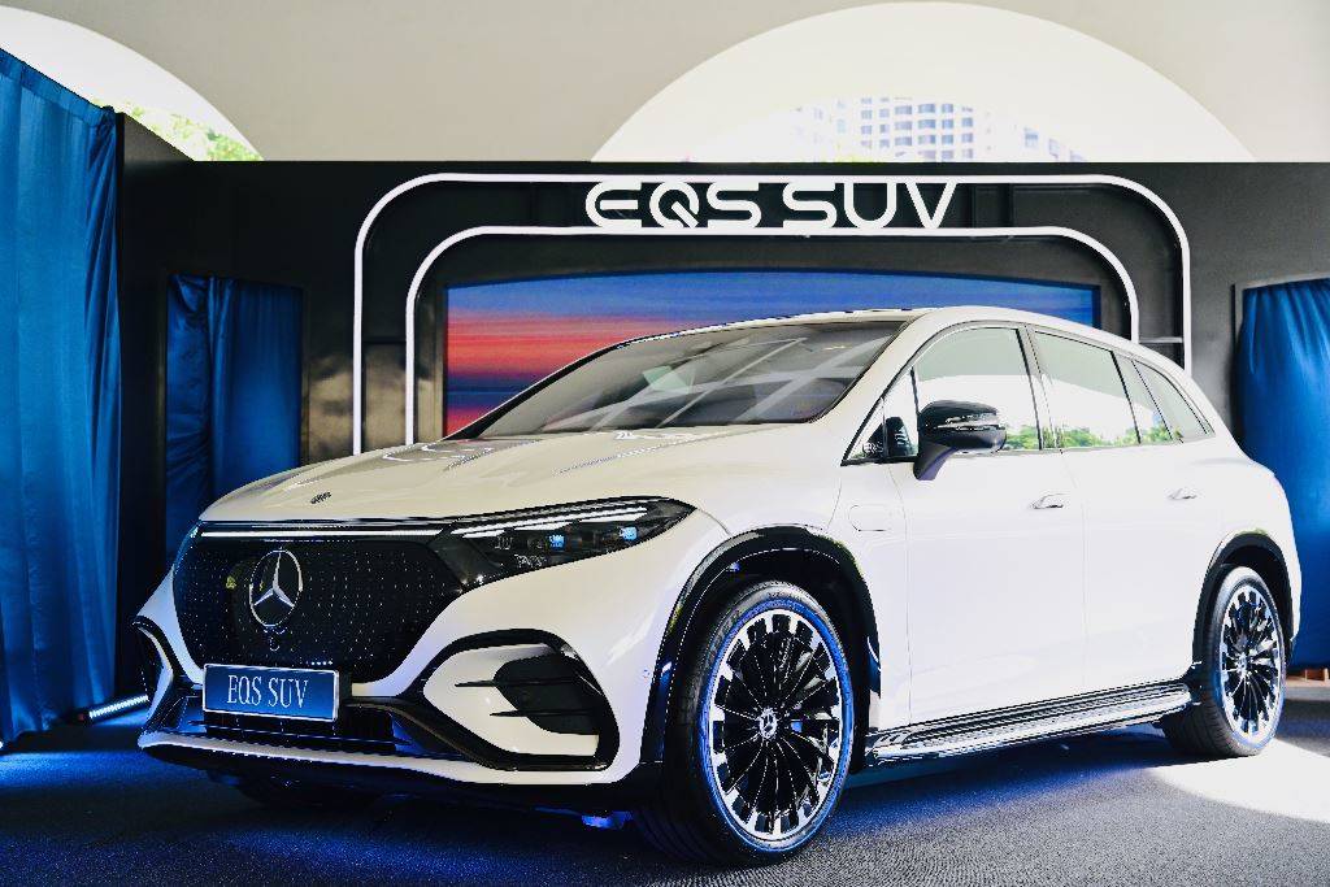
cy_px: 444
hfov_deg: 41.1
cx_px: 665
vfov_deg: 28.1
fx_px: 1773
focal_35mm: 48
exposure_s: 1/500
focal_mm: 48
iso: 1000
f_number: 4
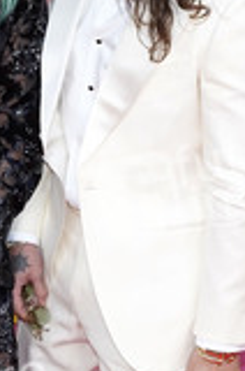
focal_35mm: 120
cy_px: 70
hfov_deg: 11.3
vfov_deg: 17.0
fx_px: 1230
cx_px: 2
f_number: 5.6
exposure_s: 1/160
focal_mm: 48
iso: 320
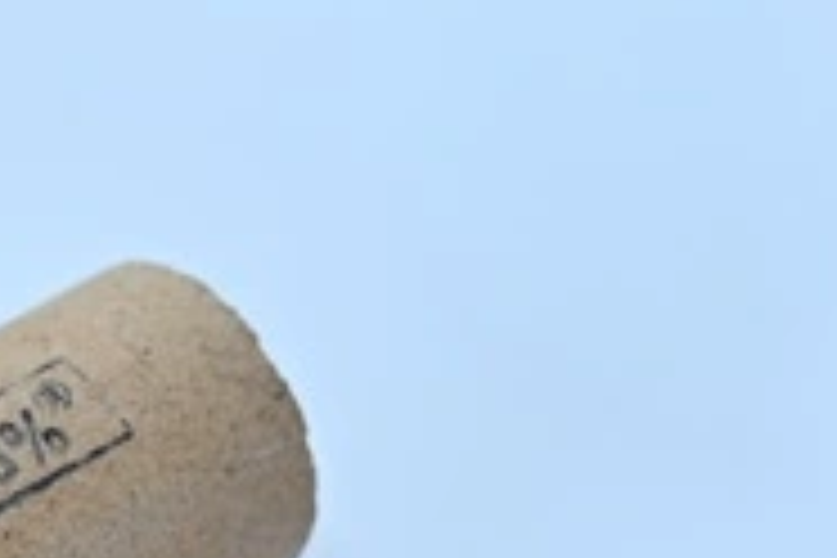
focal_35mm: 214
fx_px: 4975
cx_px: -306
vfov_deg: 6.4
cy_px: 272
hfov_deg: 9.4
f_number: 4
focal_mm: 57
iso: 160
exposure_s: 1/125
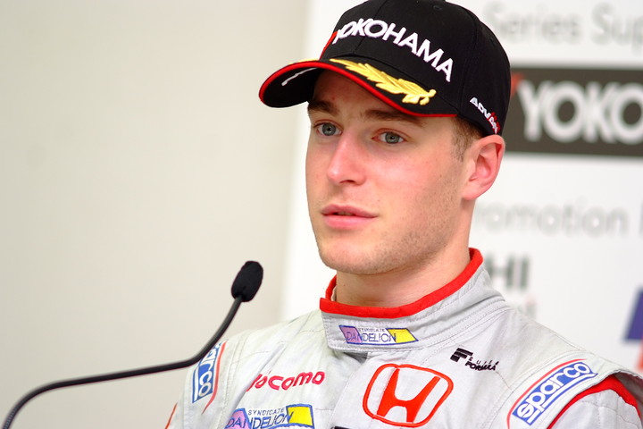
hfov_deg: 7.6
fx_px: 4822
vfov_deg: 5.1
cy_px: 214
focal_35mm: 270
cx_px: 322
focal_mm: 180
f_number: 2.8
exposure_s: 1/125
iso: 400
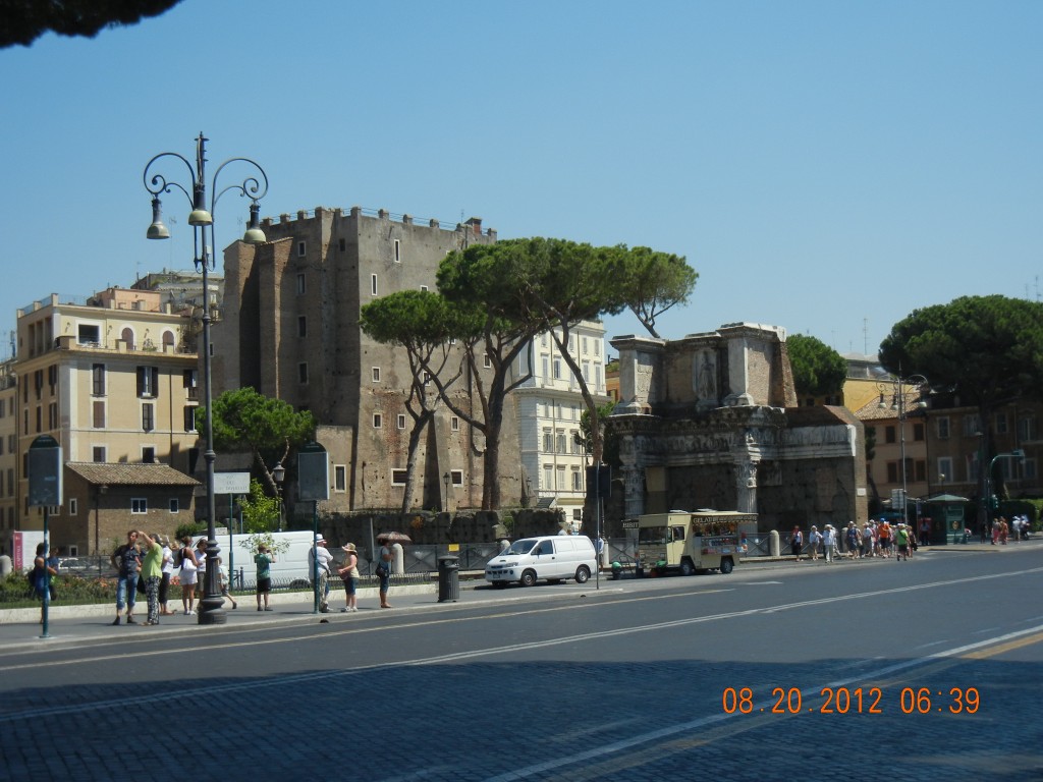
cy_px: 391
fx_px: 1778
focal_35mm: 59
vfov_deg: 24.8
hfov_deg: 32.7
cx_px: 522
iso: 160
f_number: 8
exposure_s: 1/355
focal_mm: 10.6
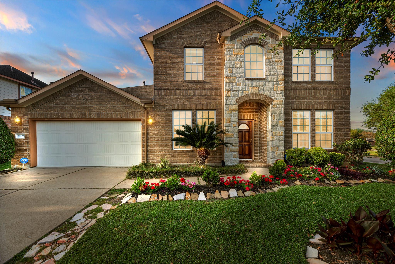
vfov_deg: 81.2
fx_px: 154
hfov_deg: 104.2
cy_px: 132
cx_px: 198
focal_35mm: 14
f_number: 8
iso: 100
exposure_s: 1/80
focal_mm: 14
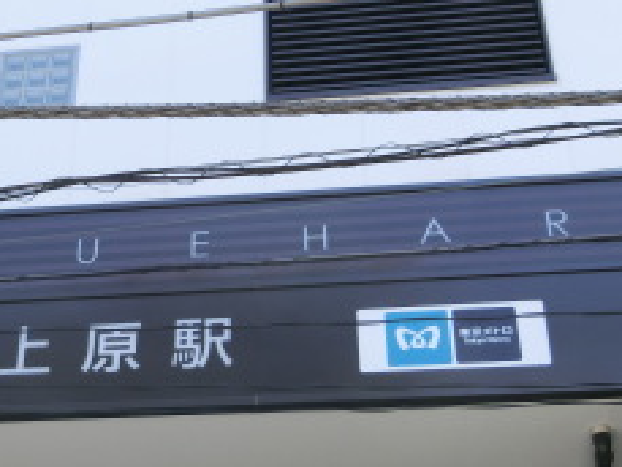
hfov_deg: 23.7
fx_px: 1456
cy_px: 144
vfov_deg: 18.2
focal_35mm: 81
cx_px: 120
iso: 80
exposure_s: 1/160
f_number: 3.7
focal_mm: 5.2
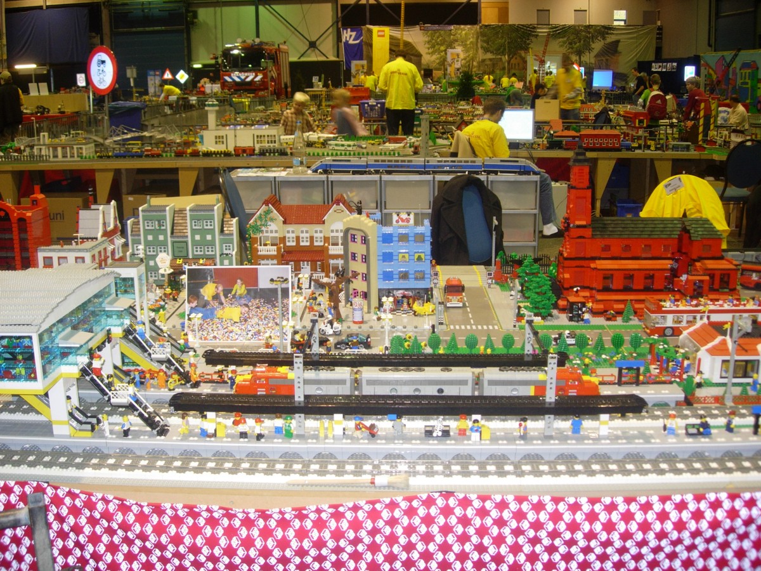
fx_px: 835
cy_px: 286
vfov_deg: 37.7
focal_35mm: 38
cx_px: 380
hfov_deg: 49.0
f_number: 2.8
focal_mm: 7.8
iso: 79
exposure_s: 1/10.3
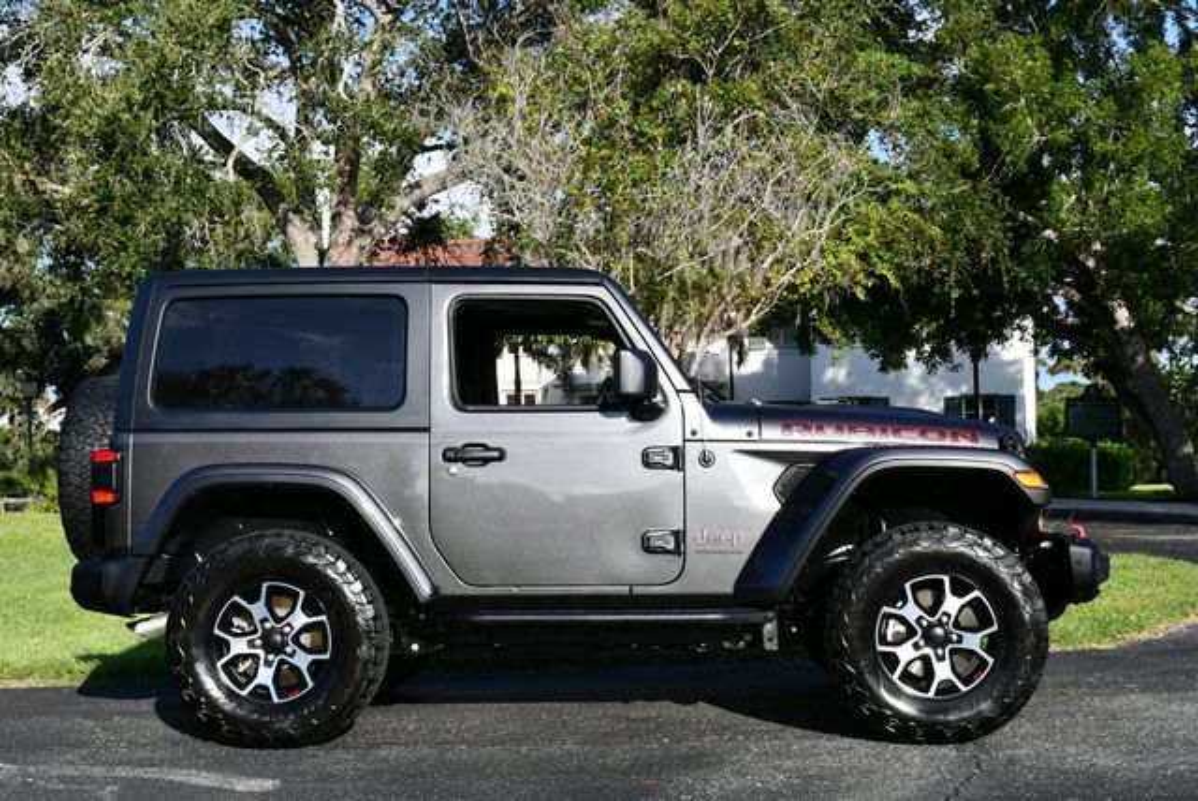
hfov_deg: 39.6
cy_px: 400
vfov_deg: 27.0
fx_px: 1665
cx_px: 599
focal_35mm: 50
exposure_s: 1/250
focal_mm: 25
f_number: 8
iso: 100
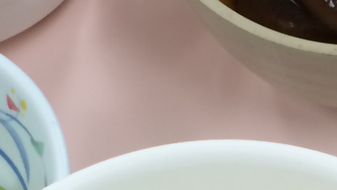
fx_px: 1439
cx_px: 403
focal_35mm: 161
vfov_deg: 7.4
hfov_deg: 13.0
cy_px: 325
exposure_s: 1/40
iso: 40
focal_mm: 4.12
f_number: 2.2
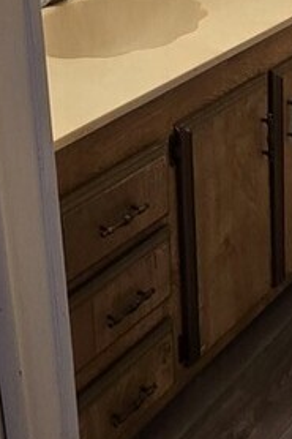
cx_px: 410
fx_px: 853
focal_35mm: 70
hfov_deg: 17.8
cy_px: 3
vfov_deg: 27.3
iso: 125
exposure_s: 1/60
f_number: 2.2
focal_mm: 2.2
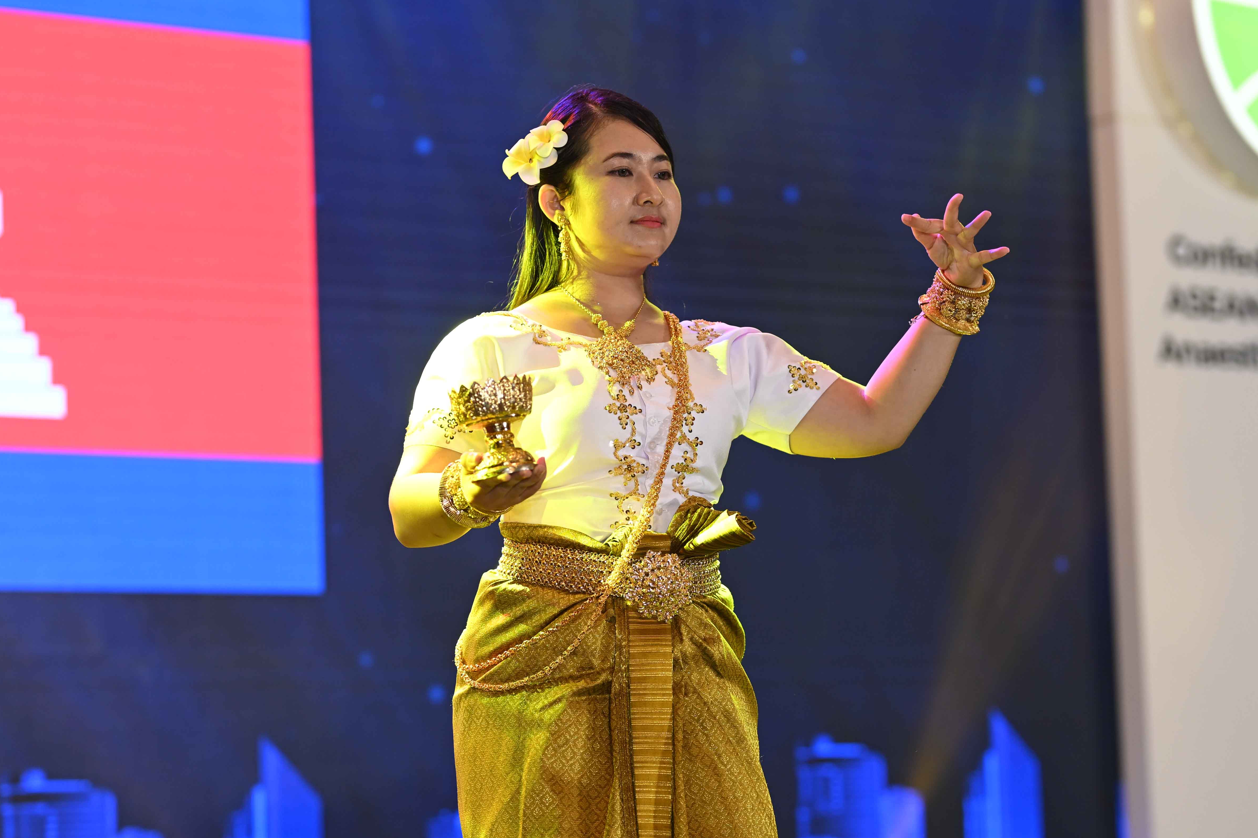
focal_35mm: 108
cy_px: 528
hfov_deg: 18.9
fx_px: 3774
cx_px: 616
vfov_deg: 12.7
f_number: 2.2
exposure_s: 1/250
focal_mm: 85
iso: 800
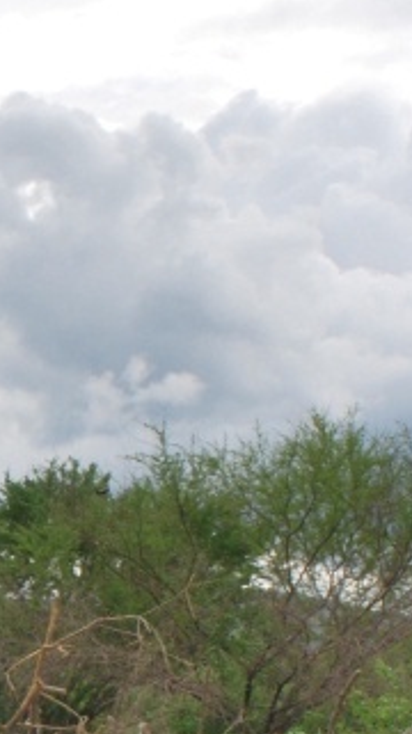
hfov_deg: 8.0
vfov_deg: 14.5
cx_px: -375
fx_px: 2836
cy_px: 727
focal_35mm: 146
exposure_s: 1/200
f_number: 10
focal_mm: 29
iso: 100
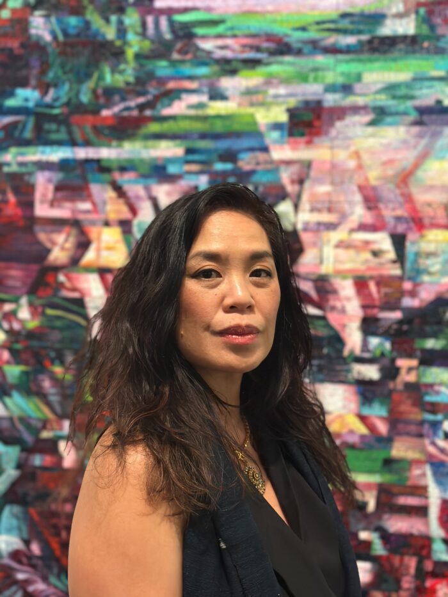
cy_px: 298
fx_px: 828
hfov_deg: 30.3
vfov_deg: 39.7
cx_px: 224
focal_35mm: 48
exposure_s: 1/40
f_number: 1.78
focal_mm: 6.86
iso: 640
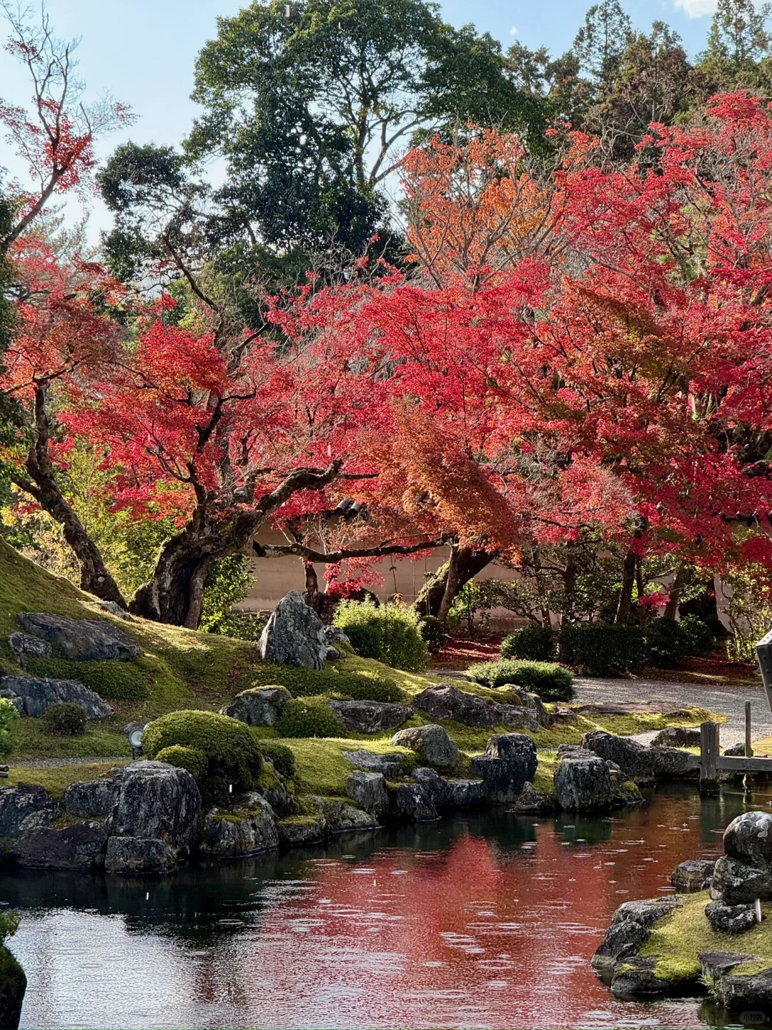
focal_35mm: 120
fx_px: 3568
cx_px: 386
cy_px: 515
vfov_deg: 16.4
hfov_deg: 12.3
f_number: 2.8
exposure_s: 1/136
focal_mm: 15.66
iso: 64
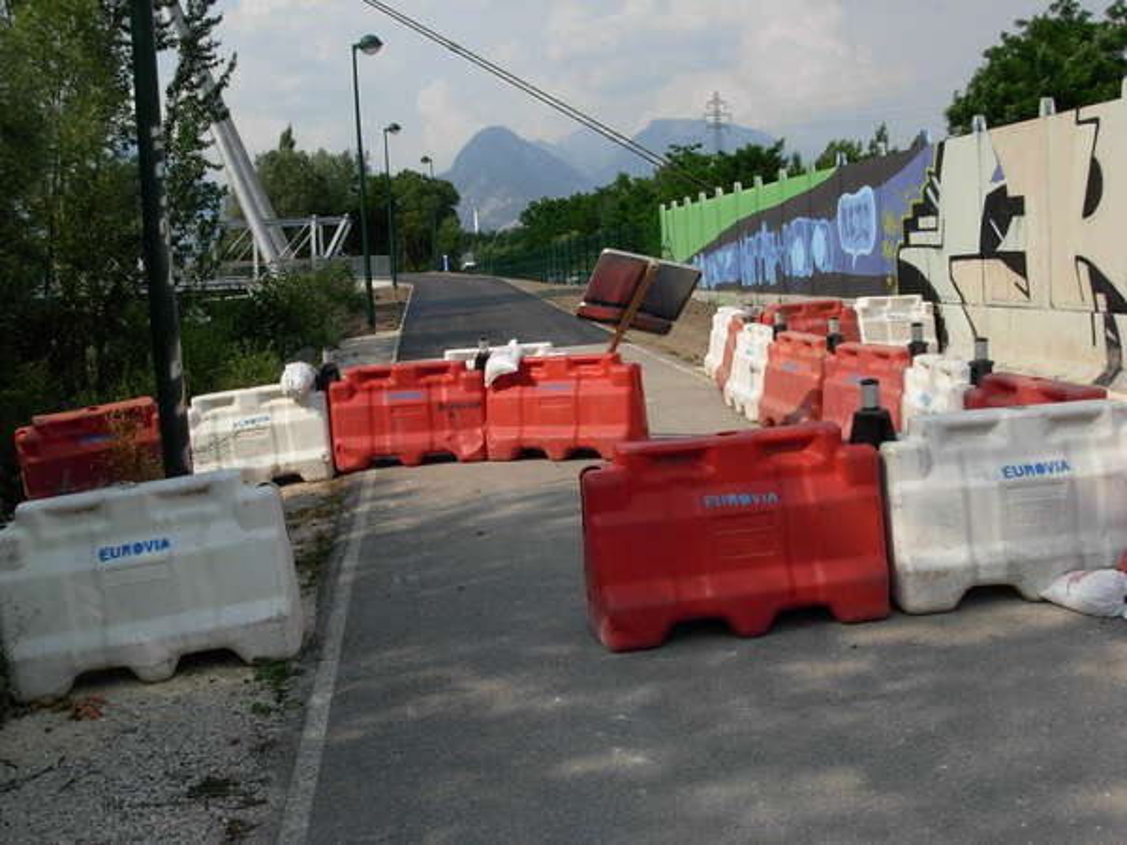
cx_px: 564
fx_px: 1237
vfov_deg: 37.7
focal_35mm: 38
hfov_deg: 49.0
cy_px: 422
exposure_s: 1/664
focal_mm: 6.3
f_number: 4.9
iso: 79
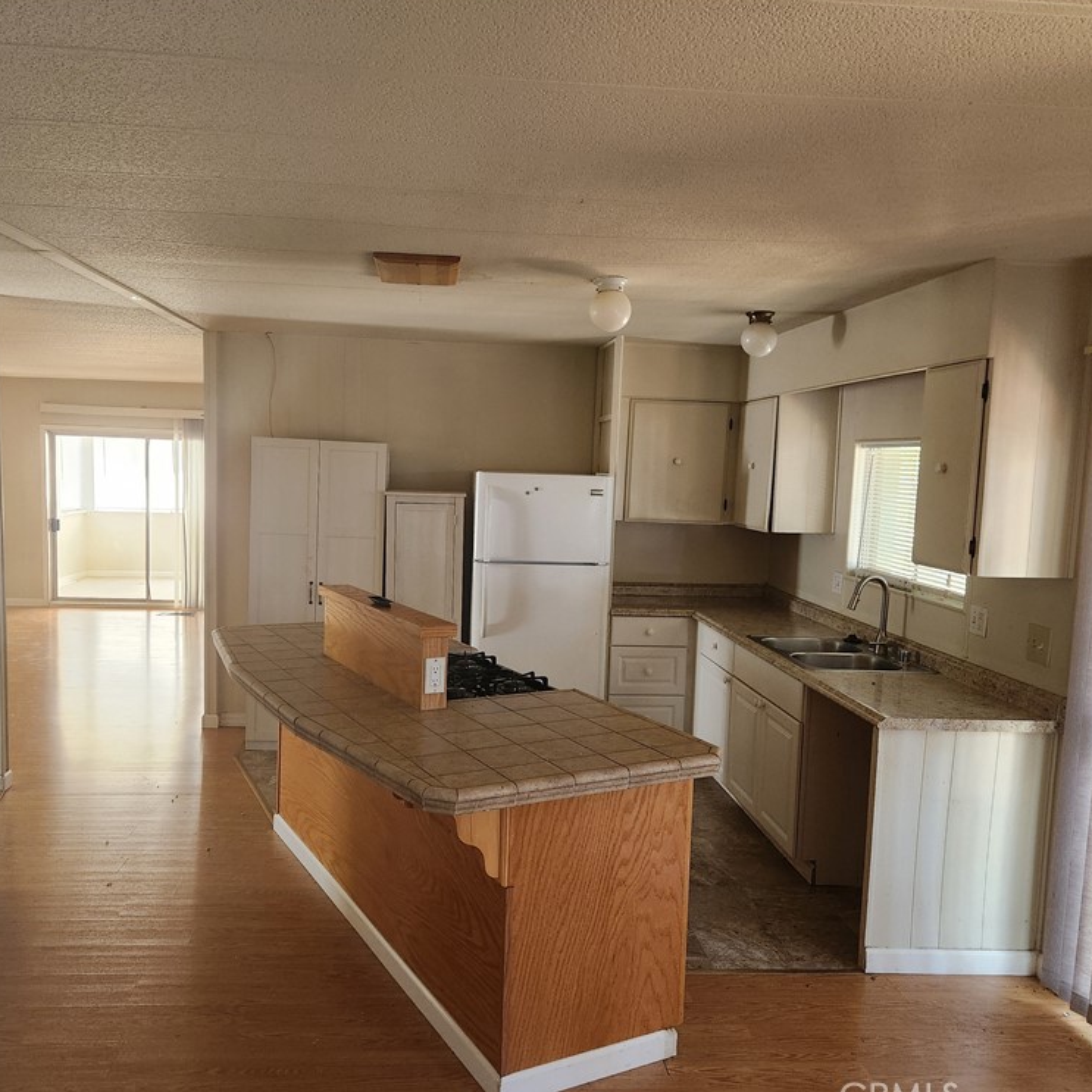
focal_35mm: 28
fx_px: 999
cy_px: 553
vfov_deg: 57.3
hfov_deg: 57.2
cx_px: 500
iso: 500
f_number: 1.8
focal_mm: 5.4
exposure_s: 1/120
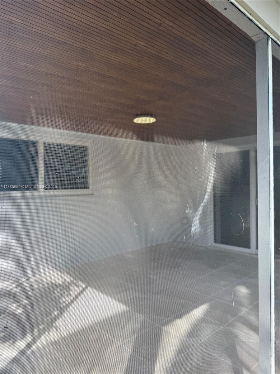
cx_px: 140
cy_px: 187
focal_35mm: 24
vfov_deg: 71.6
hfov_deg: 56.8
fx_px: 259
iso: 80
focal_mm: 6.76
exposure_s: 1/514
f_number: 1.78
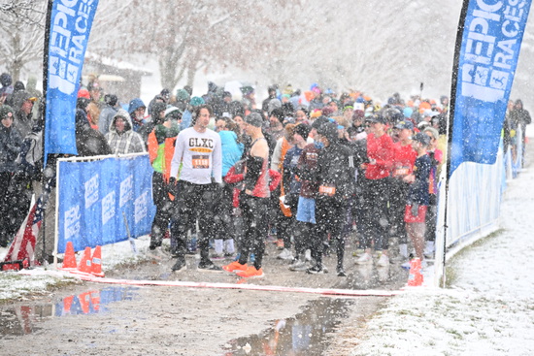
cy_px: 178
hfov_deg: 10.3
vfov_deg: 6.9
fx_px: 2967
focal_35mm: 200
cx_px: 267
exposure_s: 1/500
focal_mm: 200
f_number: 6.3
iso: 3600
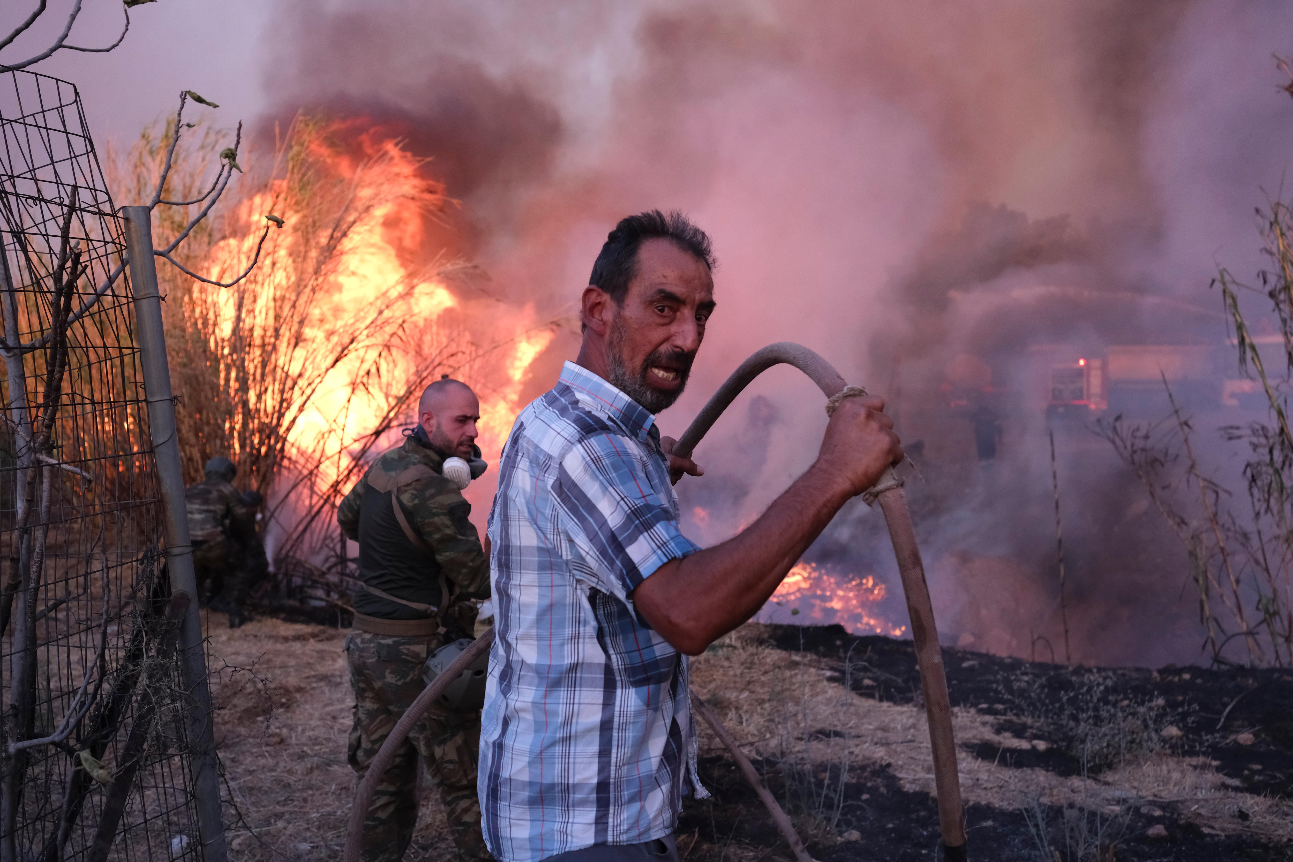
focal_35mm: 35
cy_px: 431
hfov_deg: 54.4
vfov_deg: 37.8
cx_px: 646
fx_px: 1257
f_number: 2.8
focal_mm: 23
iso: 1600
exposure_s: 1/1700
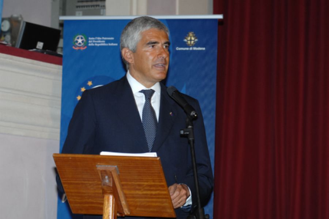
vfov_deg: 8.7
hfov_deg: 13.1
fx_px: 1438
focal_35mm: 158
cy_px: 110
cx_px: 164
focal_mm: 105
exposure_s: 1/60
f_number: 5.6
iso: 400
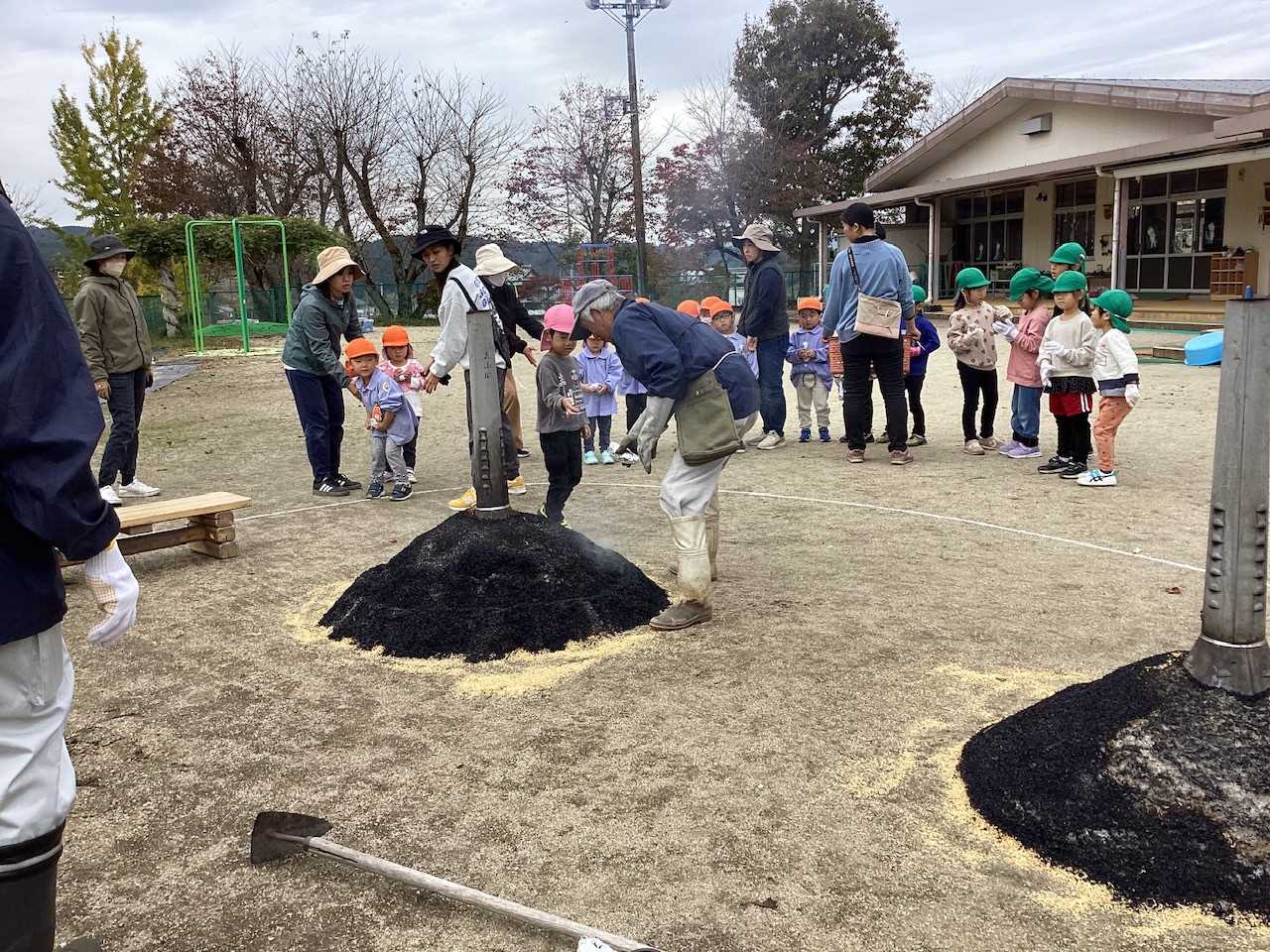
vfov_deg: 45.4
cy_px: 476
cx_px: 635
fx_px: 1137
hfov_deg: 58.4
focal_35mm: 31
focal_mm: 3.3
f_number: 2.4
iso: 25
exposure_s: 1/578
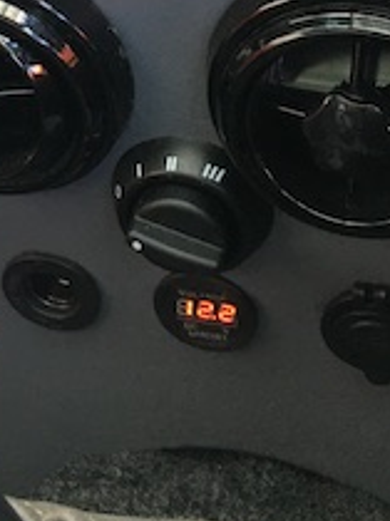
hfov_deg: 17.7
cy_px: -136
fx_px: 1249
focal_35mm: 83
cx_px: 164
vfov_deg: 21.5
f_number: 2.2
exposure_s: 1/33
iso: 50
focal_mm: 4.15
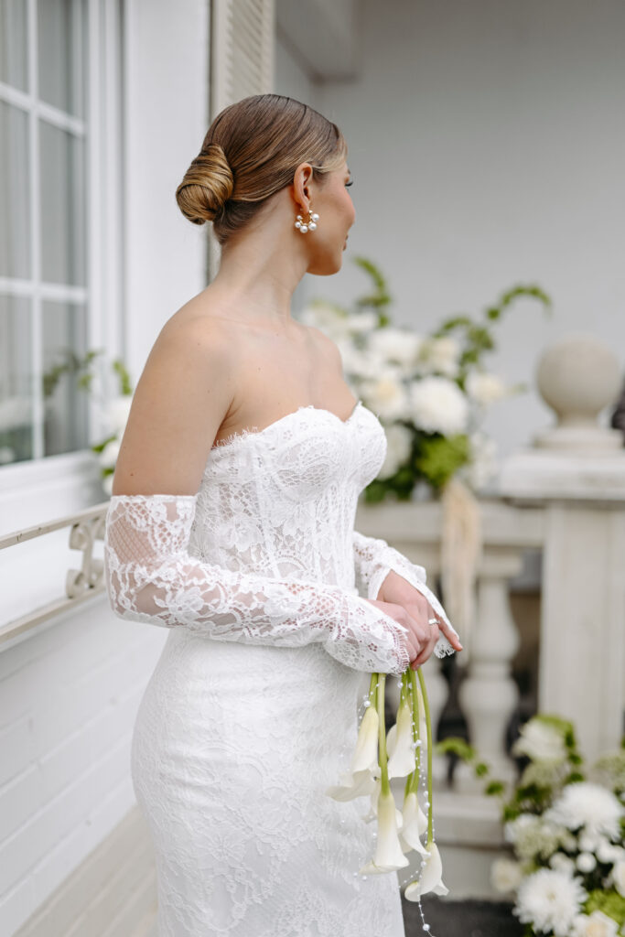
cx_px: 312
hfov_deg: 27.0
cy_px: 468
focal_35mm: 50
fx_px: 1302
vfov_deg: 39.6
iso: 125
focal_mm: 50
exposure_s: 1/1000
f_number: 1.4
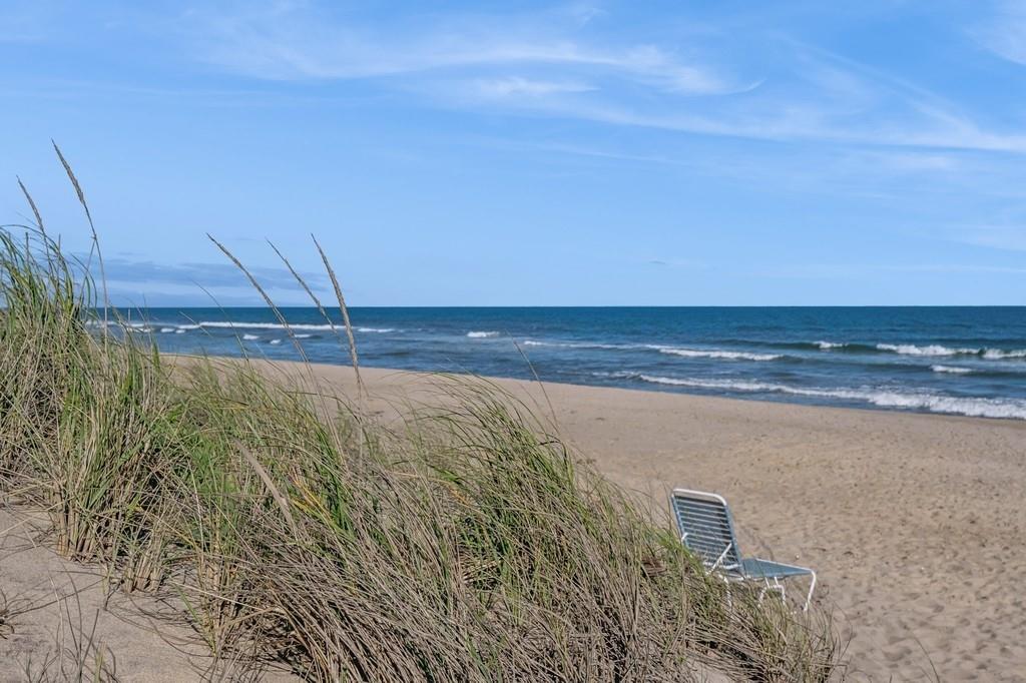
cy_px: 342
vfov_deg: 36.8
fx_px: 1026
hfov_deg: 53.1
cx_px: 513
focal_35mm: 36
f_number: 7.1
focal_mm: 24
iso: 200
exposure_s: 1/6400
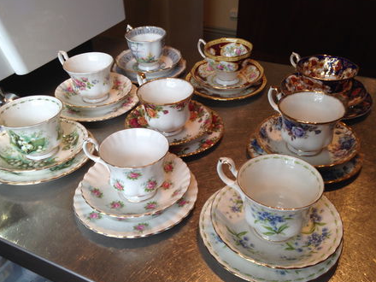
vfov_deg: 39.6
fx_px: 391
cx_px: 185
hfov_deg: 51.4
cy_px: 148
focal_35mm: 36
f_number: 2.4
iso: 64
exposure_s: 1/30
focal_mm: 4.12
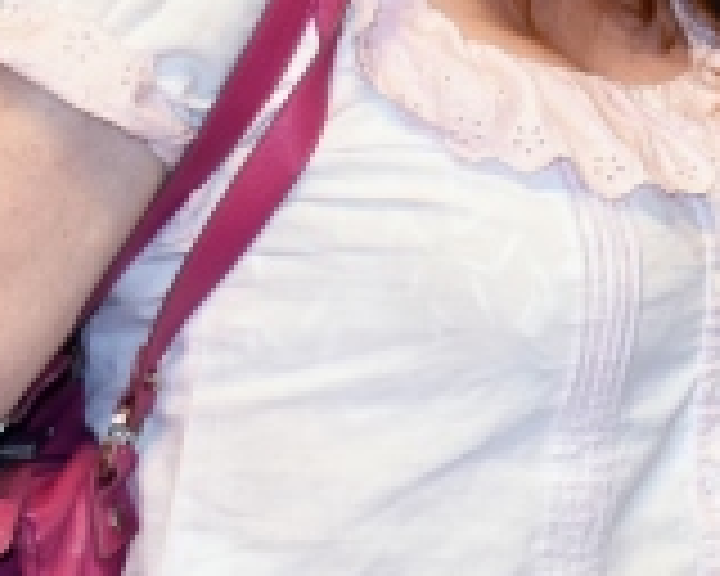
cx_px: 1858
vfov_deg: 6.3
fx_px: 5200
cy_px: 11
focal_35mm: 244
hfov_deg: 7.3
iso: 720
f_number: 4
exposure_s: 1/60
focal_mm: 27
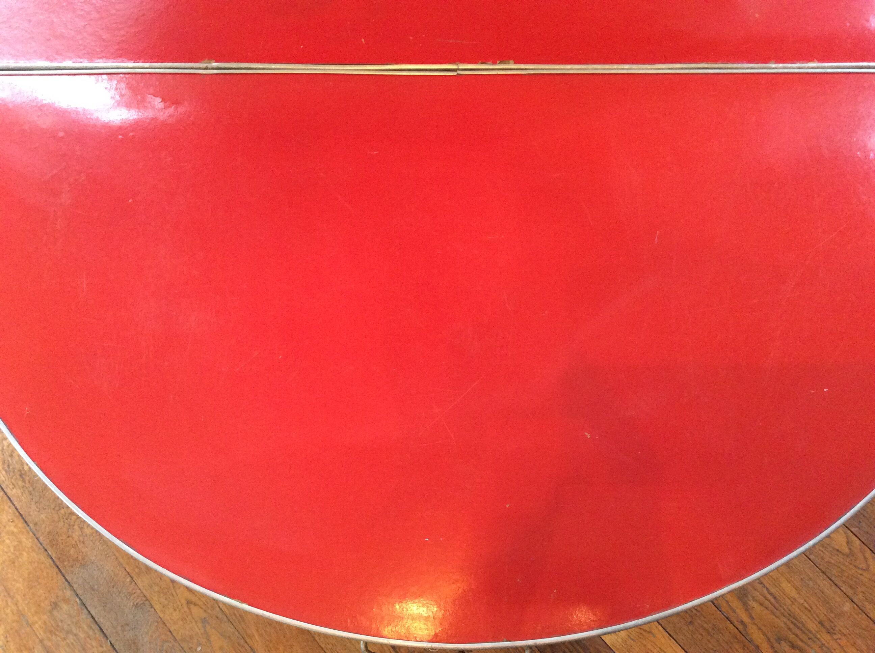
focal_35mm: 32
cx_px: 438
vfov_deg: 44.1
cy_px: 326
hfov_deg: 56.9
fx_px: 808
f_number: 2.4
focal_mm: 3.3
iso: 250
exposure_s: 1/17
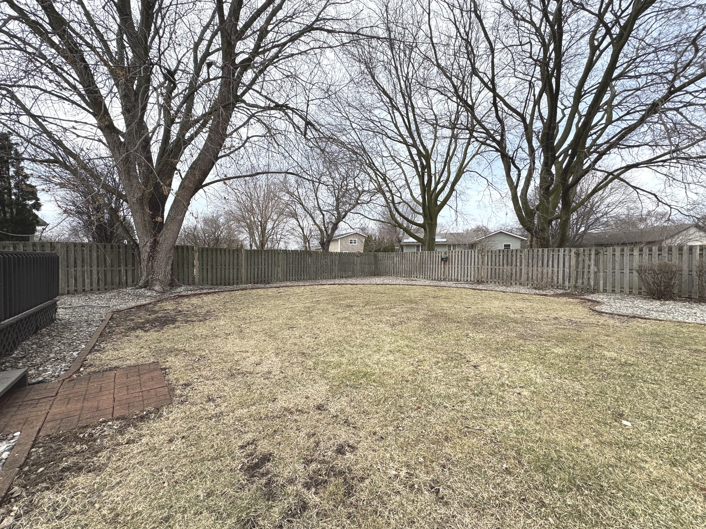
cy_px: 264
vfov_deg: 85.7
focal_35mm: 14
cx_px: 353
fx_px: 286
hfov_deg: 102.1
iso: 40
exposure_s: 1/610
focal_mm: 2.22
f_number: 2.2
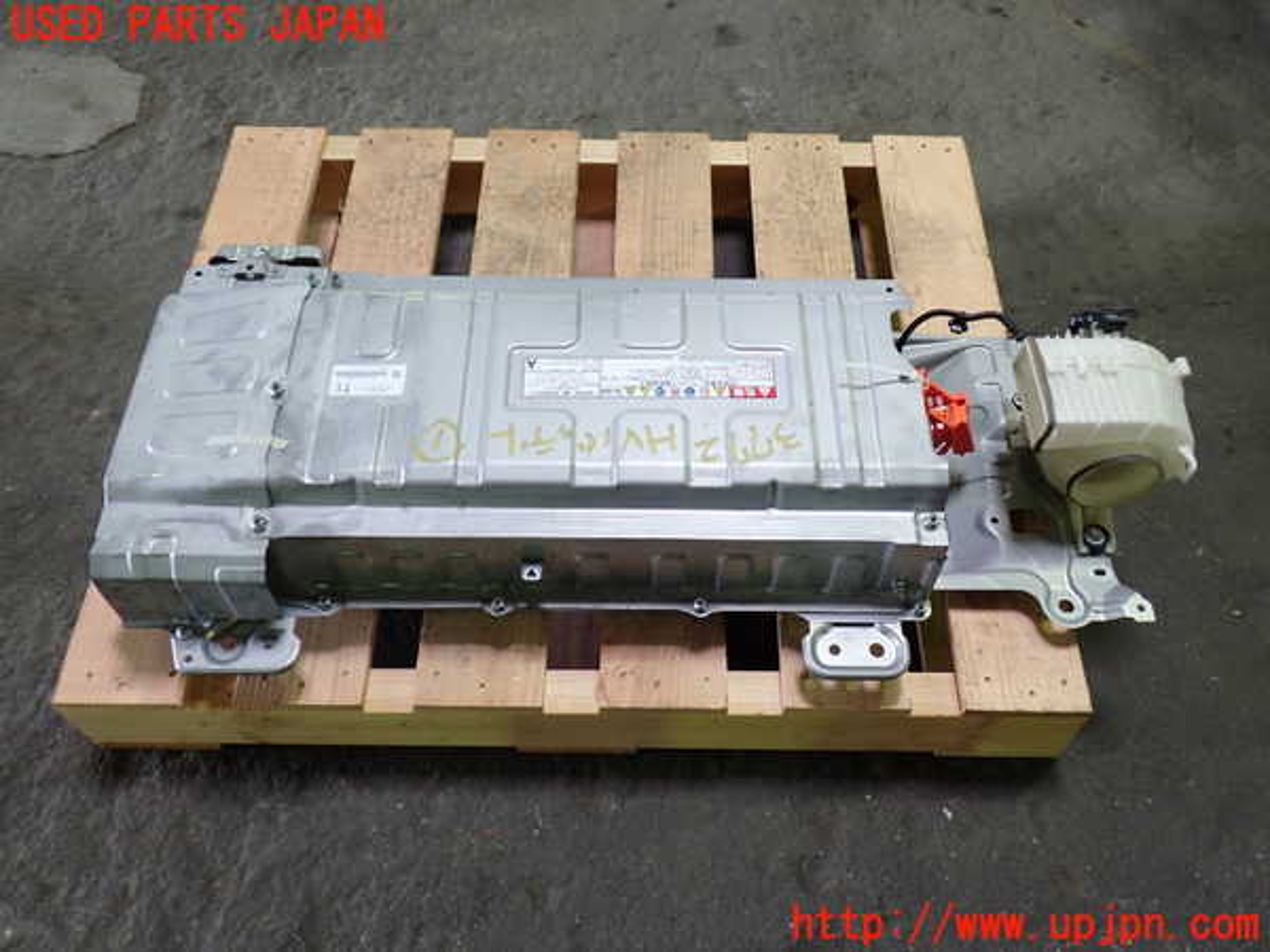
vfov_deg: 46.8
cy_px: 476
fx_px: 1101
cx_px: 635
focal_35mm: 30
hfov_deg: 60.0
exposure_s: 1/50
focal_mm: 5.4
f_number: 2.3
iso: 200
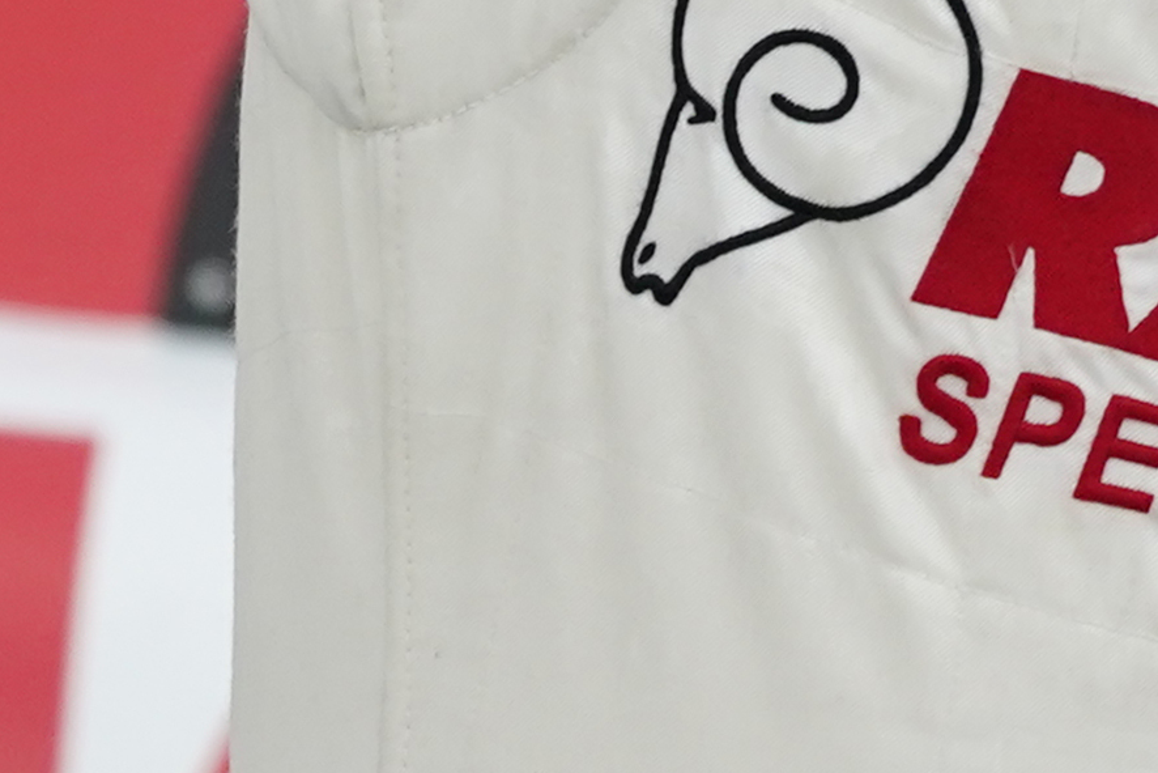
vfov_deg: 0.8
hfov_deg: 1.2
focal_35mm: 1734
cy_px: -1209
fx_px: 55782
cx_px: 2198
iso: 1250
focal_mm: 256
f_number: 6.3
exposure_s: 1/2000
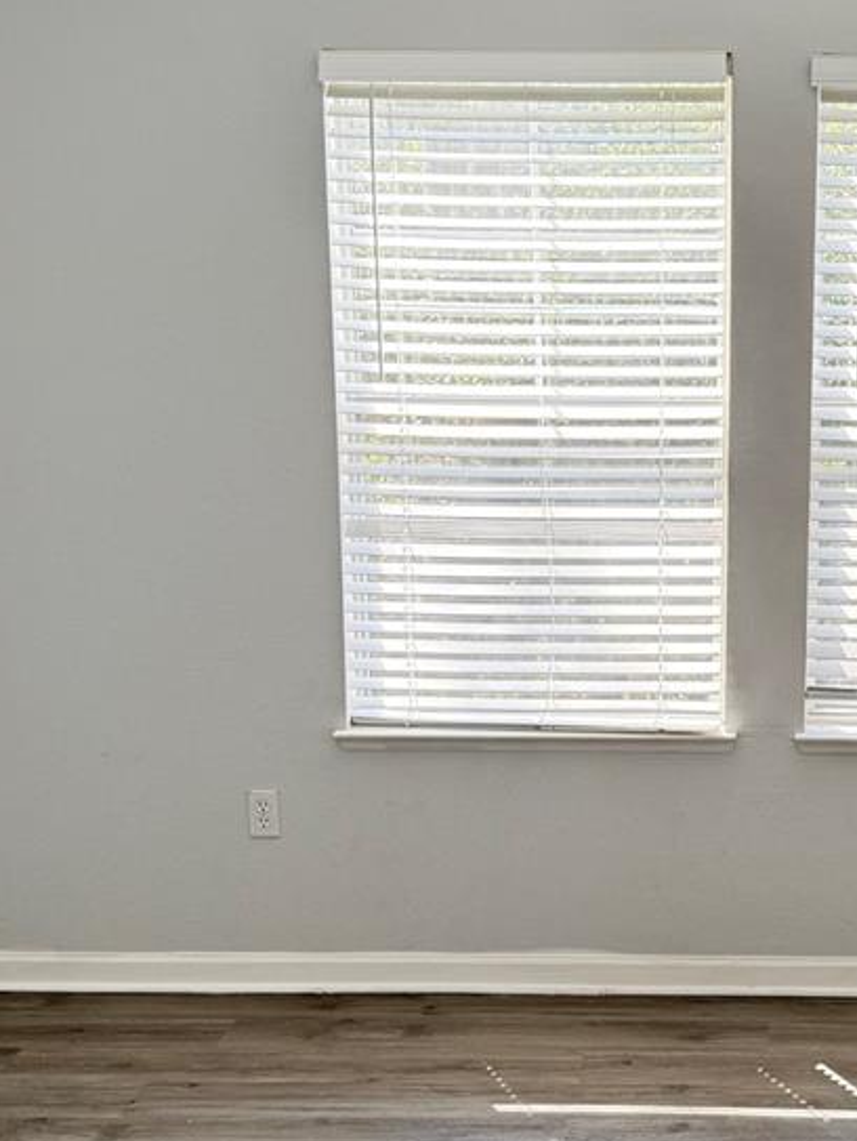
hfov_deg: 26.8
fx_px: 1747
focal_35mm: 53
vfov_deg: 36.0
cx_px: 727
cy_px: 700
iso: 160
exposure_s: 1/242
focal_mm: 6.76
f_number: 1.78
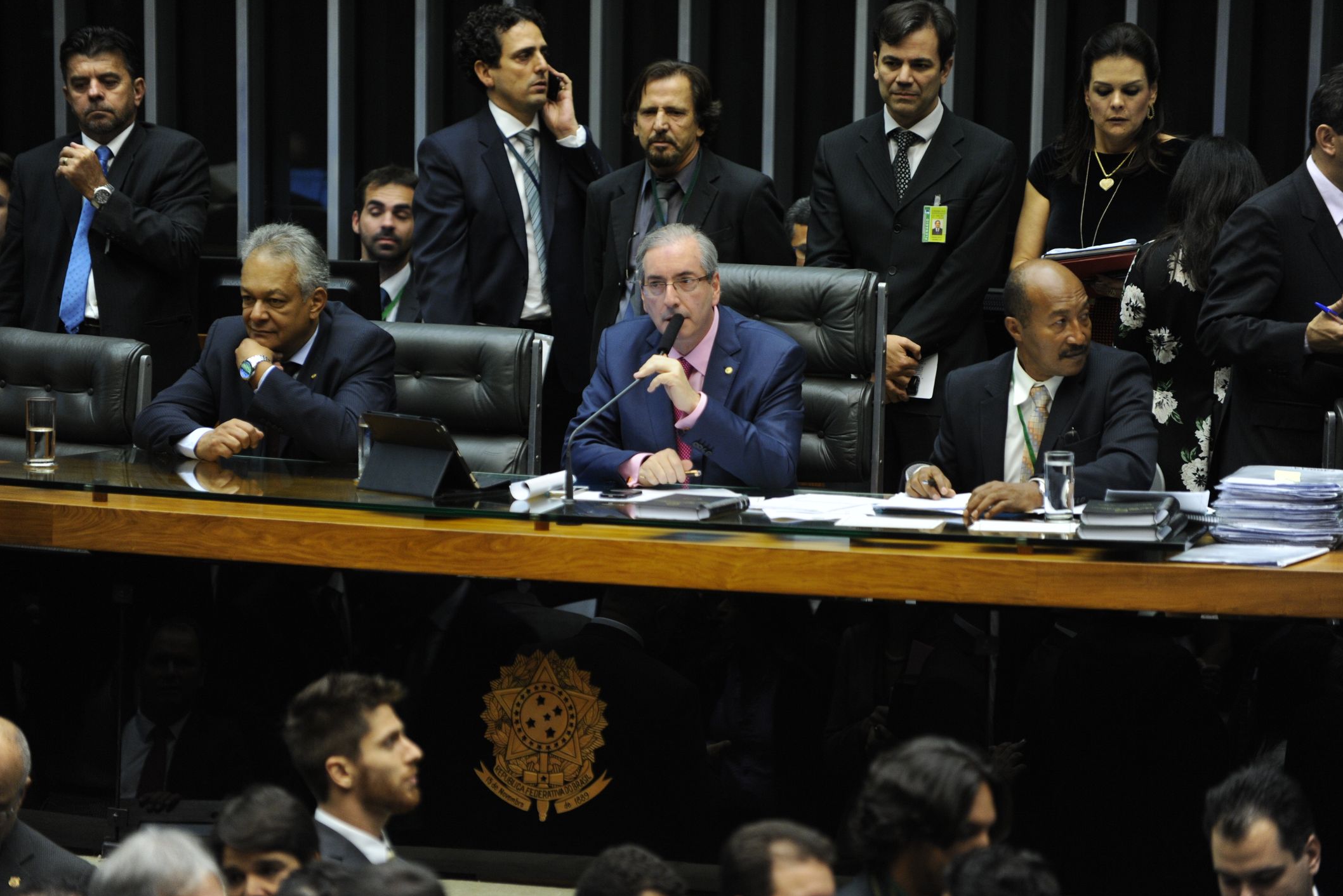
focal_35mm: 201
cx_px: 675
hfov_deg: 10.2
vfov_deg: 6.8
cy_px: 448
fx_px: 7498
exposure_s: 1/60
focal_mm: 200
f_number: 2.8
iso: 1250
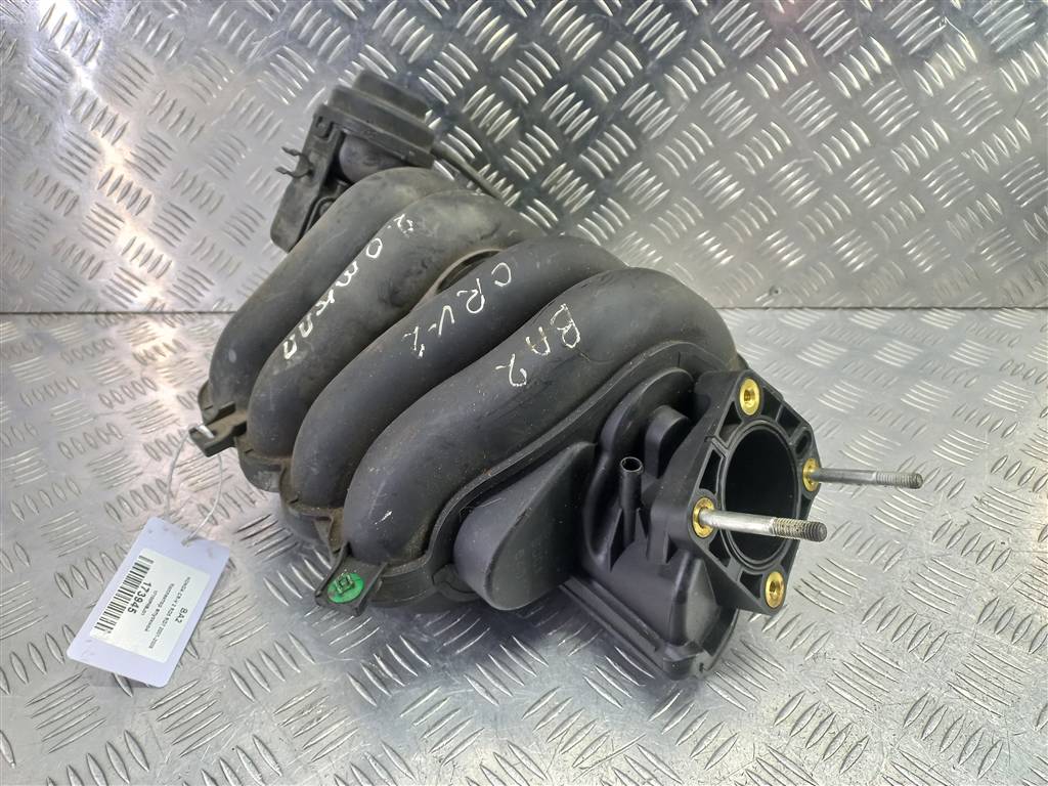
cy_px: 393
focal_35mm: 25
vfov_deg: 54.9
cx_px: 524
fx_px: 757
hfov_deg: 69.4
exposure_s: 1/50
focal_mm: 4.6
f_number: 1.8
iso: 160
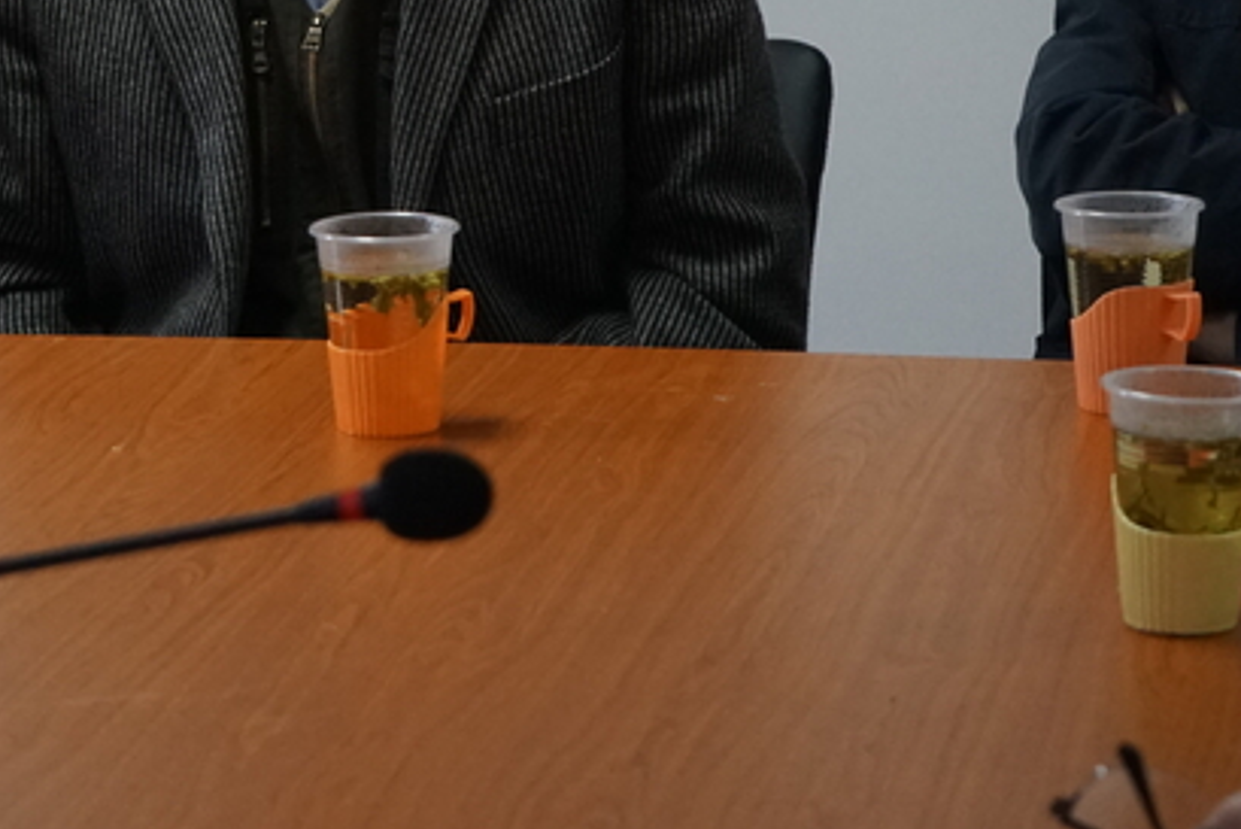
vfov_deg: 8.0
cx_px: 225
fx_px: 5897
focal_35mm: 171
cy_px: -59
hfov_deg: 12.0
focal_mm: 70
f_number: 5.6
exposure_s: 1/160
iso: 2500
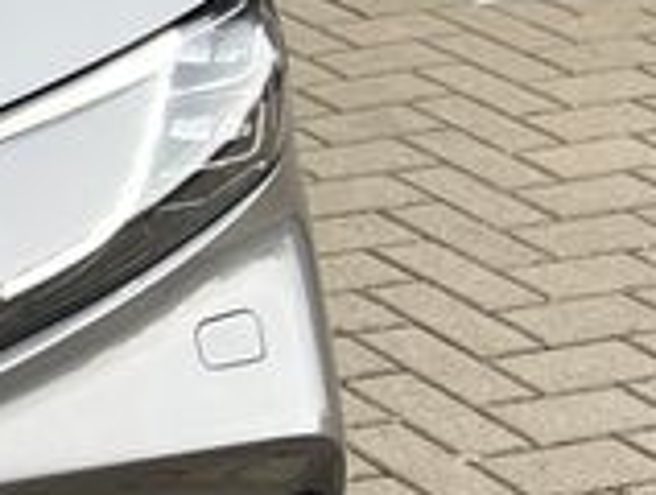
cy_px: 45
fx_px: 3172
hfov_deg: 10.1
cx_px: -974
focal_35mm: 167
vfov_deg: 8.9
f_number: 1.6
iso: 50
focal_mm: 5.1
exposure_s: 1/583
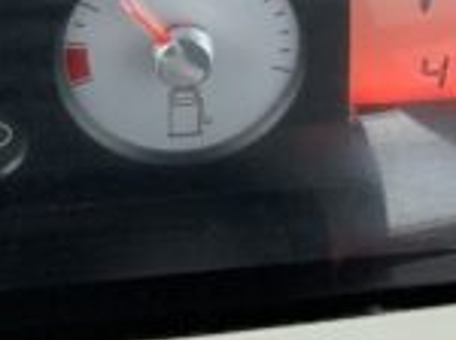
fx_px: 1631
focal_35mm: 124
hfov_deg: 15.2
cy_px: -121
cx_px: 581
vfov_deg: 11.6
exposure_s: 1/60
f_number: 1.8
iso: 64
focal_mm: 3
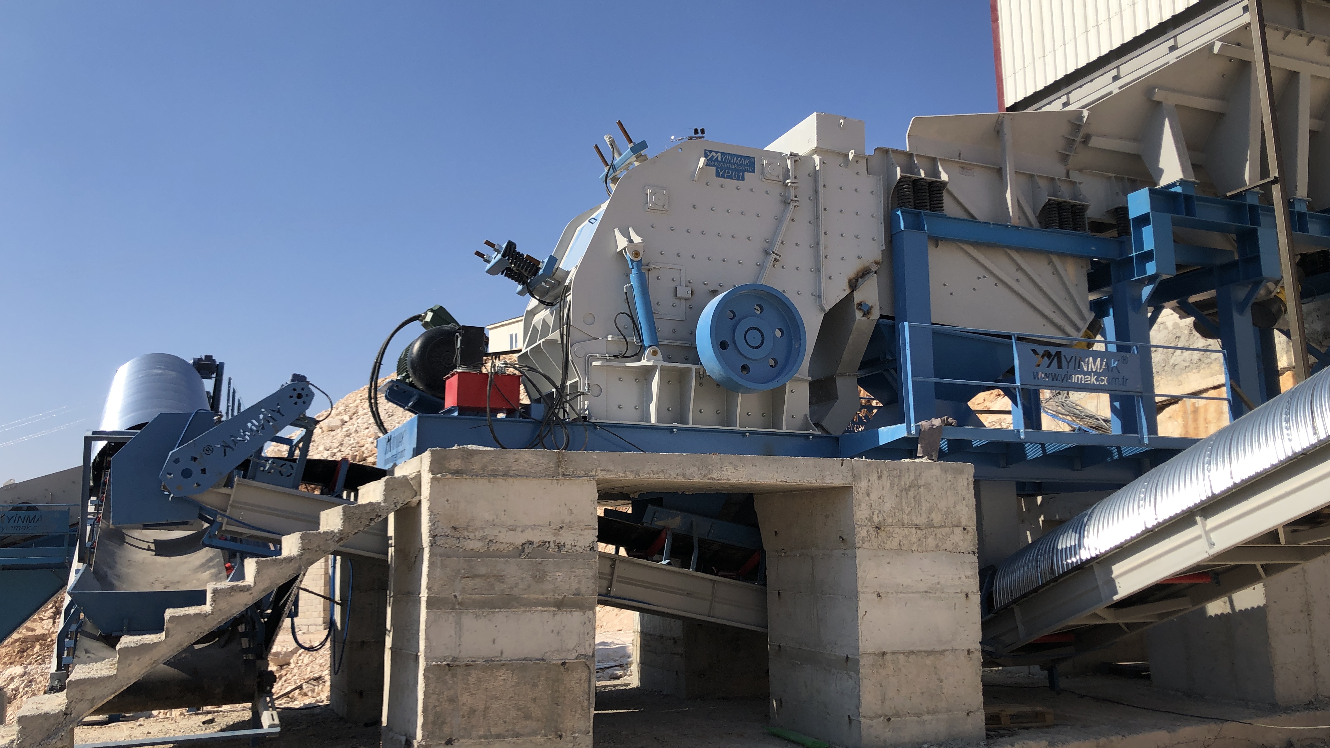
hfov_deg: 62.6
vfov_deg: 37.8
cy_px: 362
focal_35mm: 31
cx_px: 660
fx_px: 1093
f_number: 1.8
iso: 20
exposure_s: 1/2183
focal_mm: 3.99
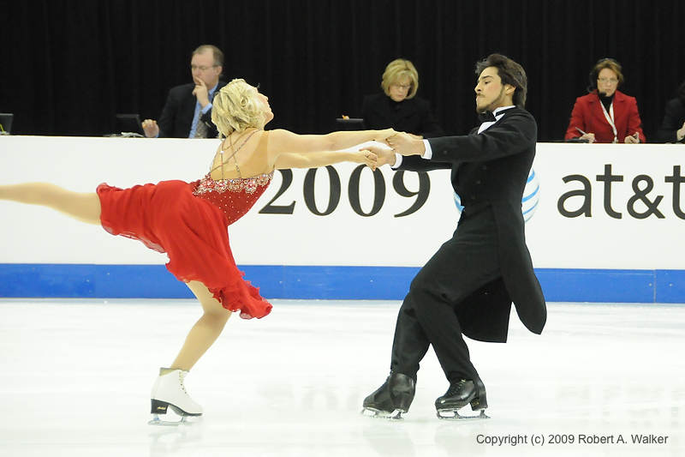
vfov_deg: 7.6
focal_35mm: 180
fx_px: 3424
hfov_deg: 11.4
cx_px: 342
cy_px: 228
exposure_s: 1/400
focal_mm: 120
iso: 3200
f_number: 5.6
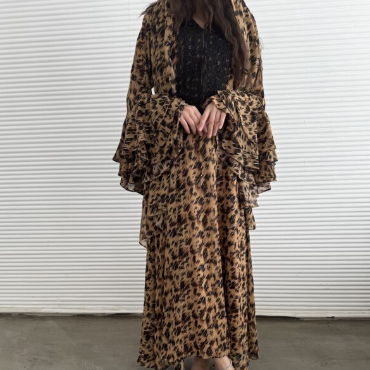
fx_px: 351
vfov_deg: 54.7
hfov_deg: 55.6
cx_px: 186
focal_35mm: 29
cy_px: 242
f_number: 1.78
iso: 64
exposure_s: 1/121
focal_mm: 6.76
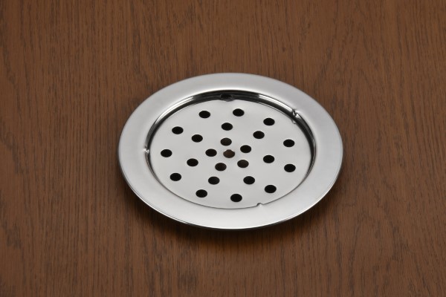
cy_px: 148
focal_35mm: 210
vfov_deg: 6.5
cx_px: 223
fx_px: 2601
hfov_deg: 9.8
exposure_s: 1/50
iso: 200
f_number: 20
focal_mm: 105
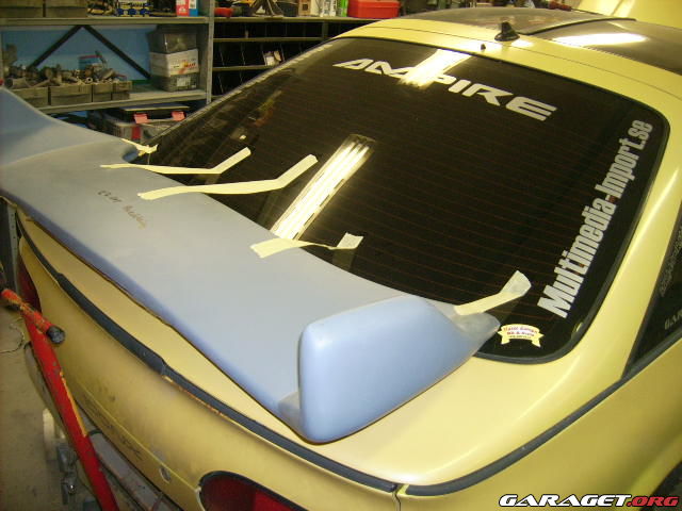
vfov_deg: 40.7
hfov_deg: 52.6
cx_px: 341
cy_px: 256
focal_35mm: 35
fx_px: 690
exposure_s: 1/60
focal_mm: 5.95
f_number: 2.8
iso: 100
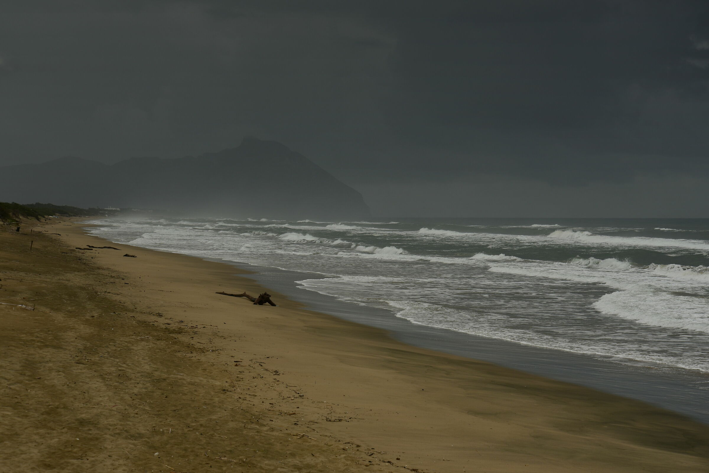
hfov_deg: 26.0
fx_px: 1537
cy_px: 236
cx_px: 354
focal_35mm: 78
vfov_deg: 17.5
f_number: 8
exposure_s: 1/250
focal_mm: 78
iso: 100
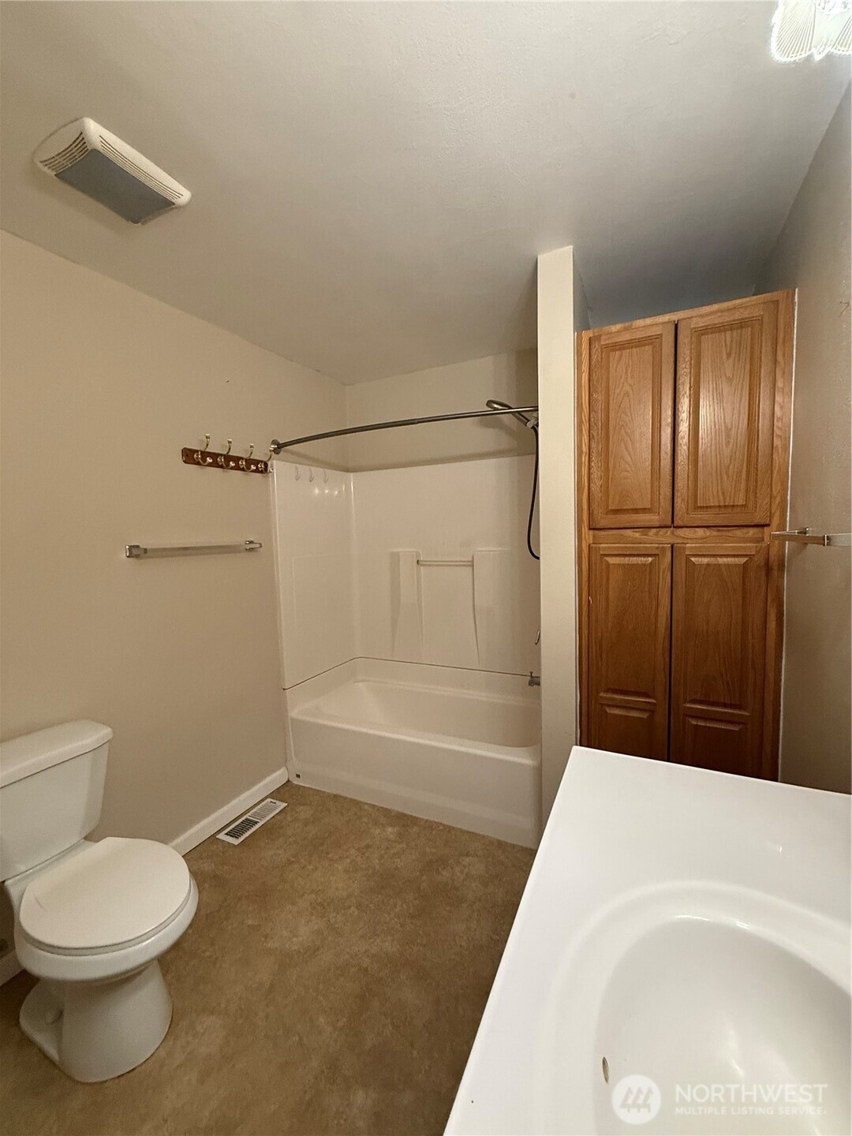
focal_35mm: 14
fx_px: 459
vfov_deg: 102.1
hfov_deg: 85.7
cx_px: 426
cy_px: 568
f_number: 2.2
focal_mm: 2.22
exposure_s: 1/60
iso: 400
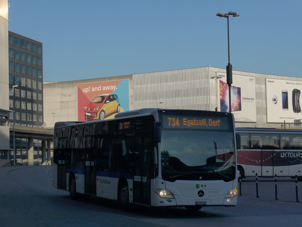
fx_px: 750
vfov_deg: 17.2
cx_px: 151
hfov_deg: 22.8
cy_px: 114
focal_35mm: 86
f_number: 5.6
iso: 160
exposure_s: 1/640
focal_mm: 17
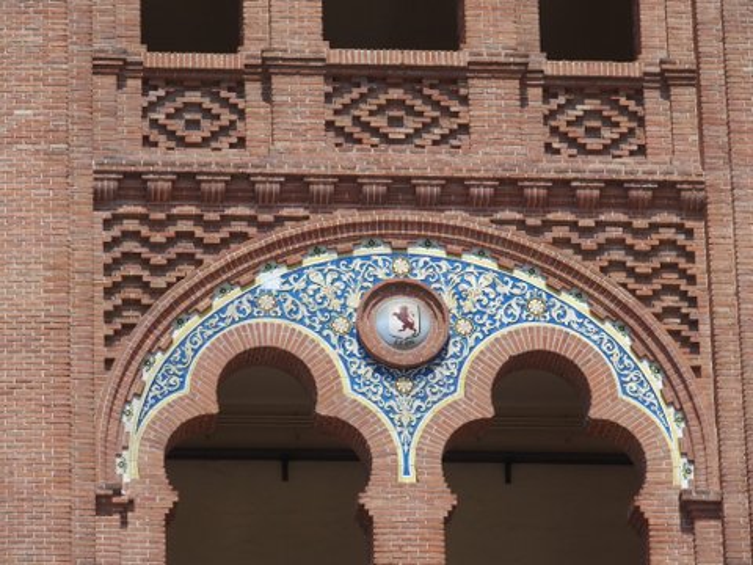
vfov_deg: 6.1
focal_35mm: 242
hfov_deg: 8.2
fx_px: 5264
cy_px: 282
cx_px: 376
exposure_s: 1/800
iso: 100
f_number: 5
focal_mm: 51.4
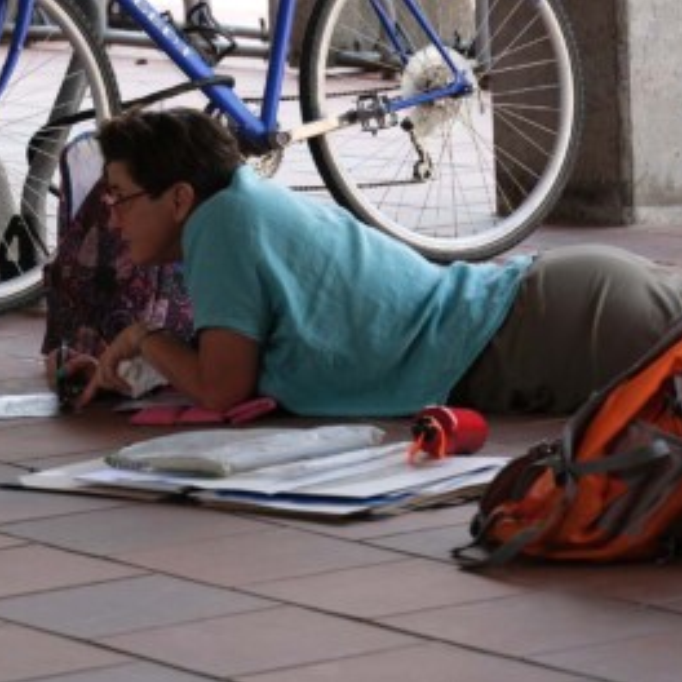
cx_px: 235
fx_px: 4369
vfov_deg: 8.9
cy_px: 342
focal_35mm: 196
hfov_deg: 8.9
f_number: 5.6
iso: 400
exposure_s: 1/105
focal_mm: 101.2
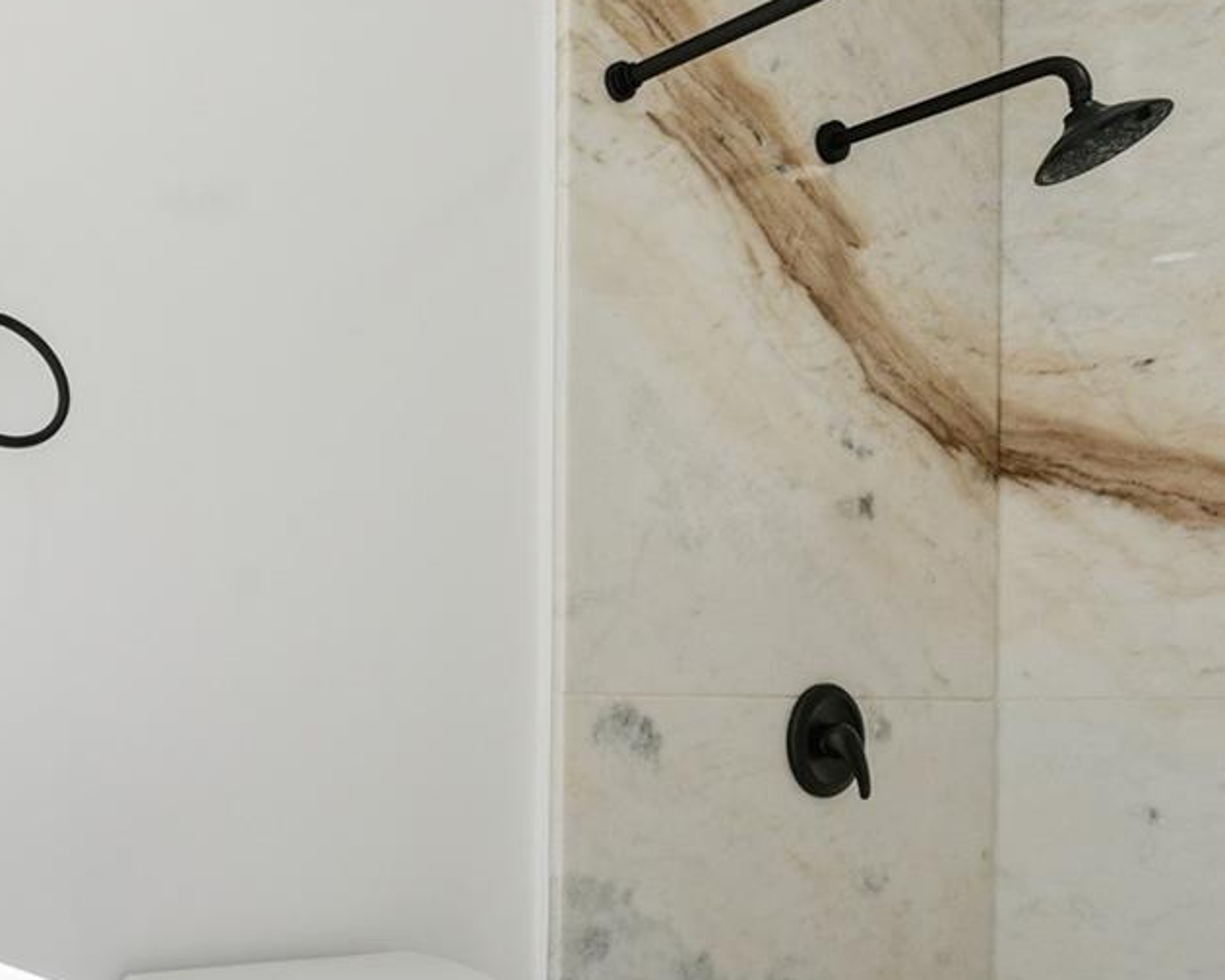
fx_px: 1421
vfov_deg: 37.4
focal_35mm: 39
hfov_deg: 39.8
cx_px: -54
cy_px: 701
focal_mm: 16.5
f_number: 8
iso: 100
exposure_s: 1/320
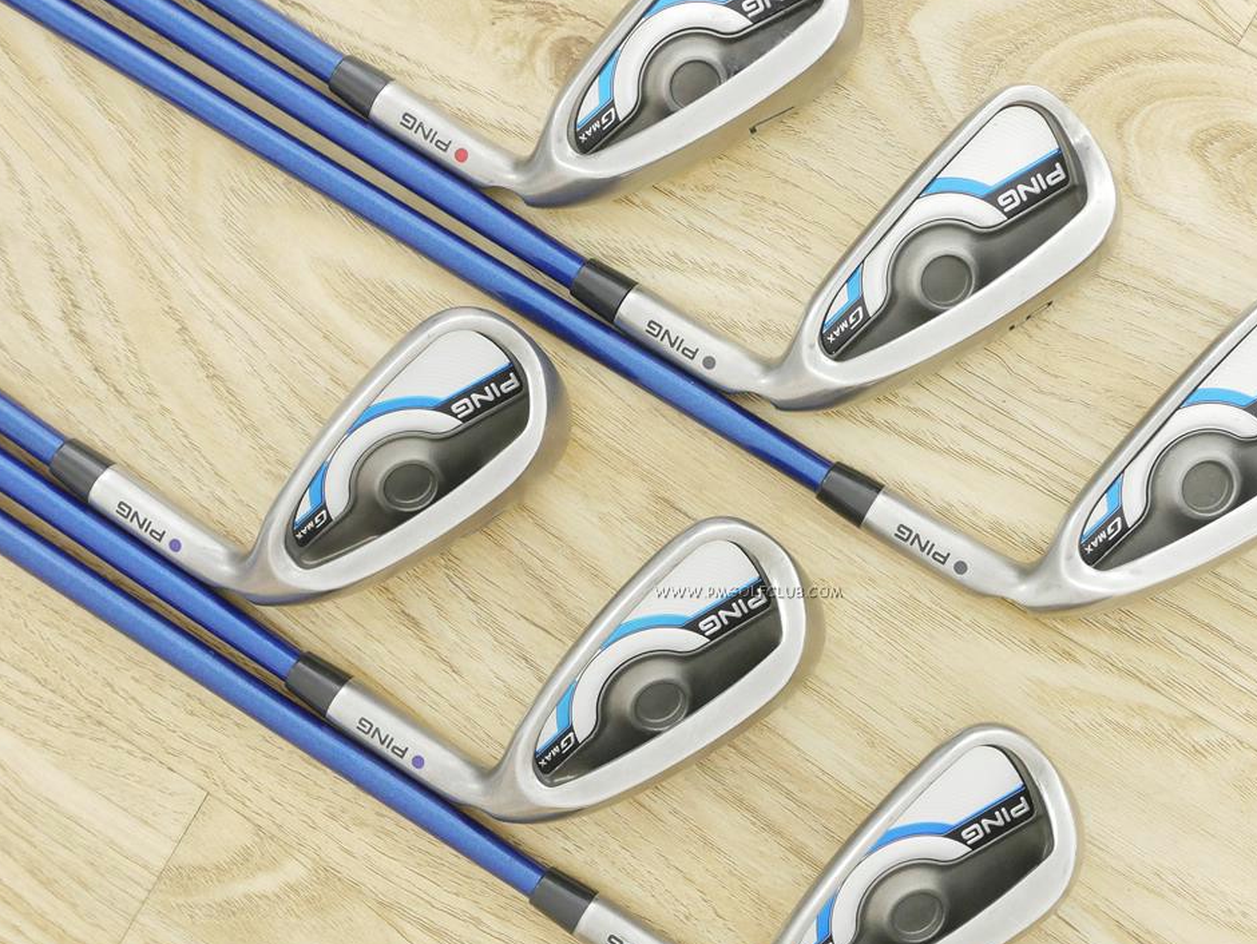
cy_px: 471
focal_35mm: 68
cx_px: 748
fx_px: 2471
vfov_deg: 21.6
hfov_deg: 28.5
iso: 1600
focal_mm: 25
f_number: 4.5
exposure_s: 1/25
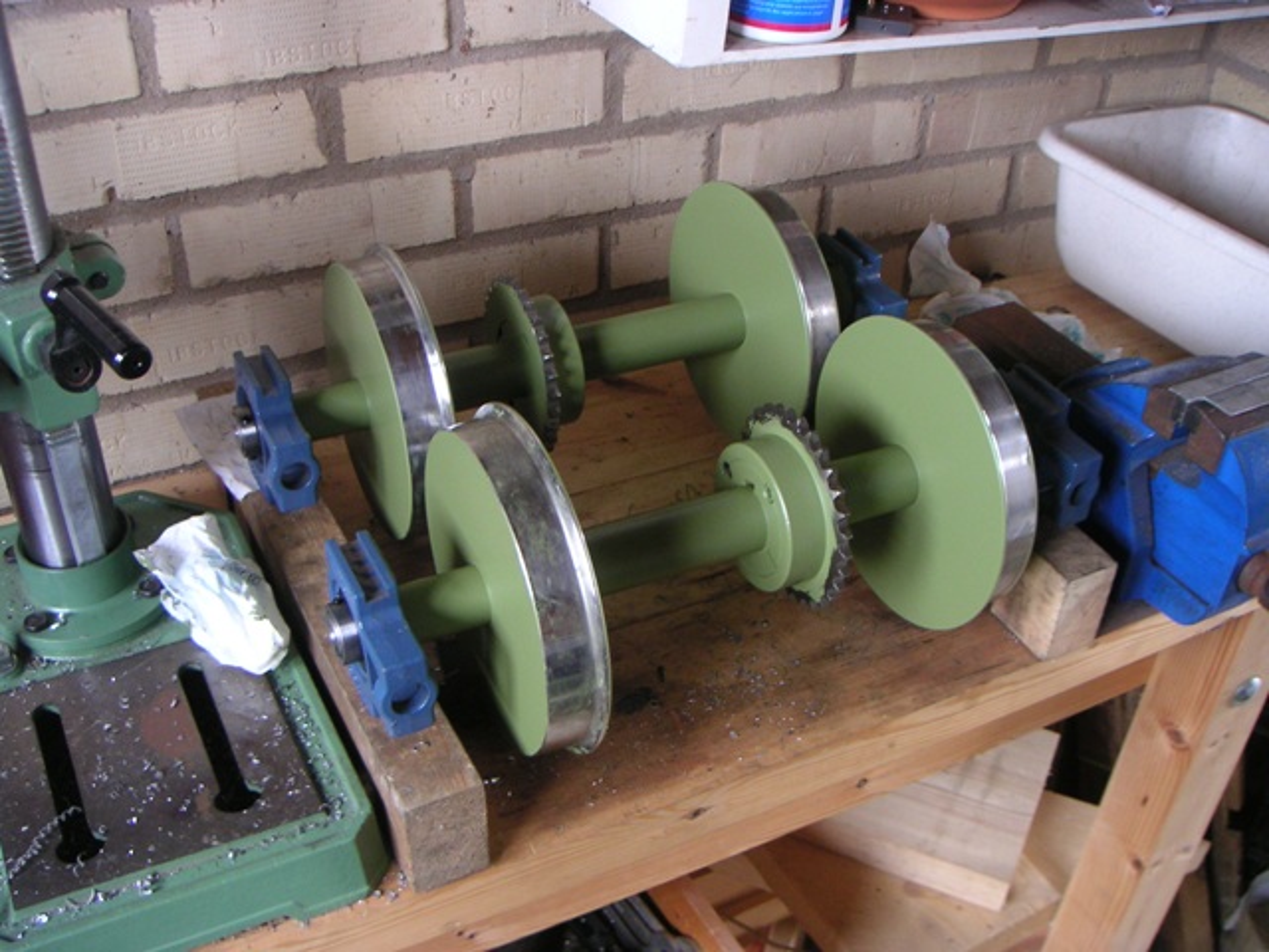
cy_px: 476
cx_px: 634
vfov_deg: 38.7
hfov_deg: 50.1
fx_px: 1356
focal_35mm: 37
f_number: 2.8
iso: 100
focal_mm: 5.7
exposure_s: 1/10
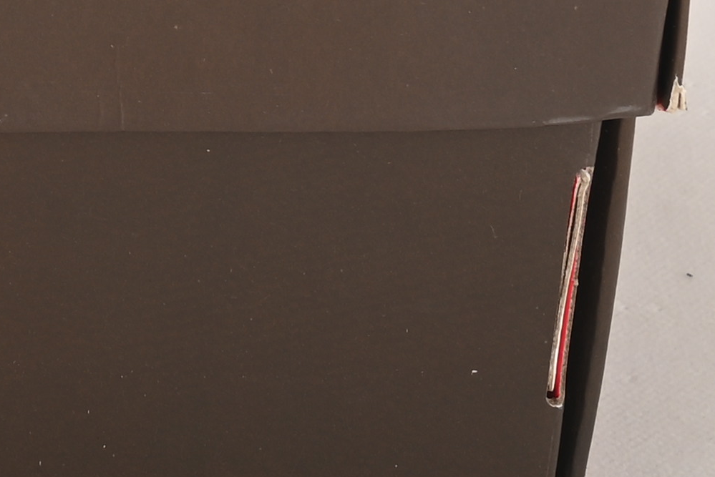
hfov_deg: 7.3
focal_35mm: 277
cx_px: -432
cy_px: -635
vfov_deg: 4.8
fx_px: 5504
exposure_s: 1/200
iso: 100
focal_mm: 46
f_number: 11
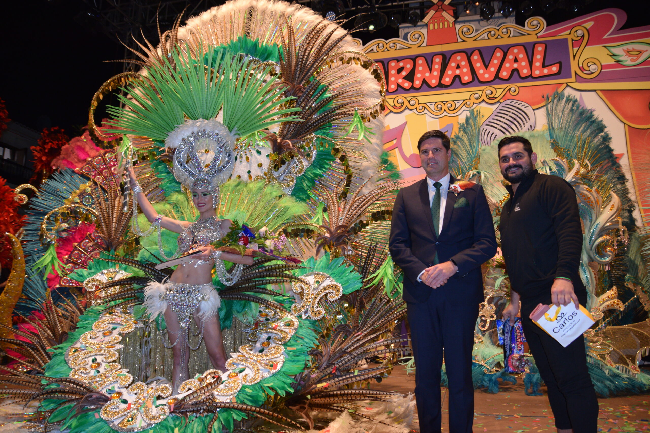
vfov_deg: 48.0
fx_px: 488
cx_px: 325
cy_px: 216
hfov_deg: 67.4
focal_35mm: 27
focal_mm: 18
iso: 800
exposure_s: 1/60
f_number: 4
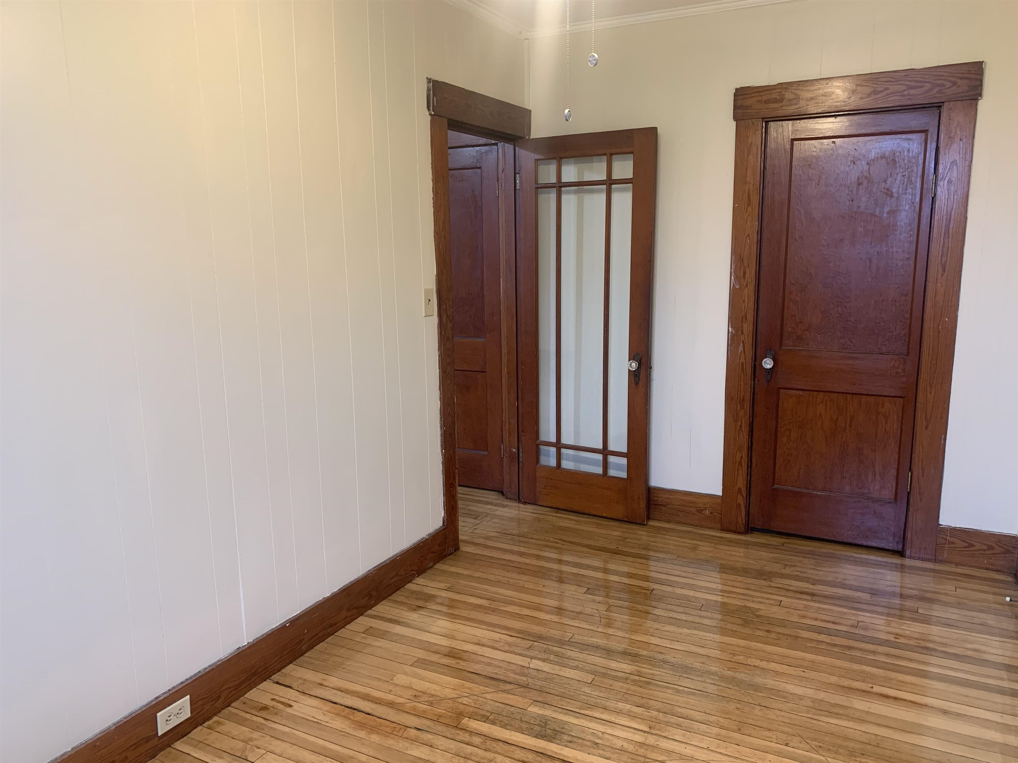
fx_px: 765
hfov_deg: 67.3
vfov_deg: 53.1
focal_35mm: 26
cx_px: 509
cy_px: 382
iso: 125
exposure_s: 1/60
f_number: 1.8
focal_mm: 4.25
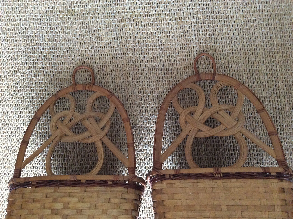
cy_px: 110
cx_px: 146
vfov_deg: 44.1
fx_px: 270
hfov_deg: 56.9
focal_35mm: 32
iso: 250
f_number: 2.4
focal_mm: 3.3
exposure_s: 1/17
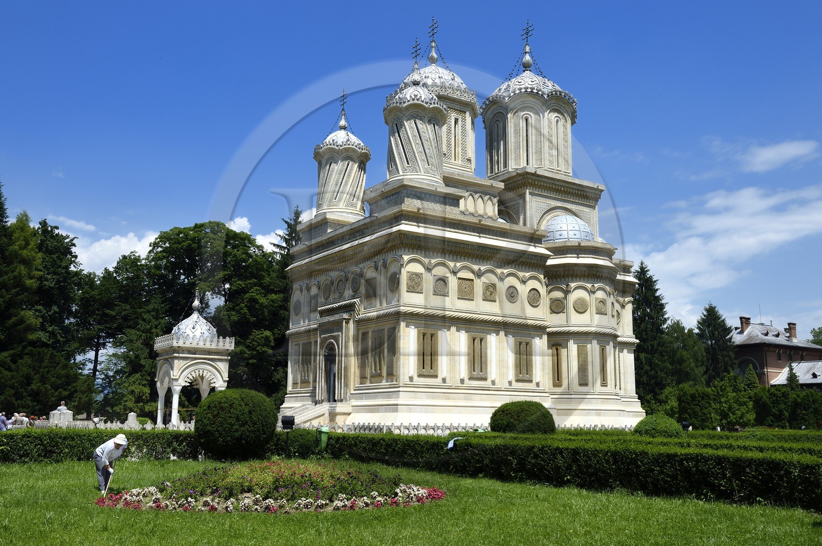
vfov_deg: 37.8
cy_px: 273
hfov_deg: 54.5
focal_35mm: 35
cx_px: 411
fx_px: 798
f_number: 16
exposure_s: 1/200
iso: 200
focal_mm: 35
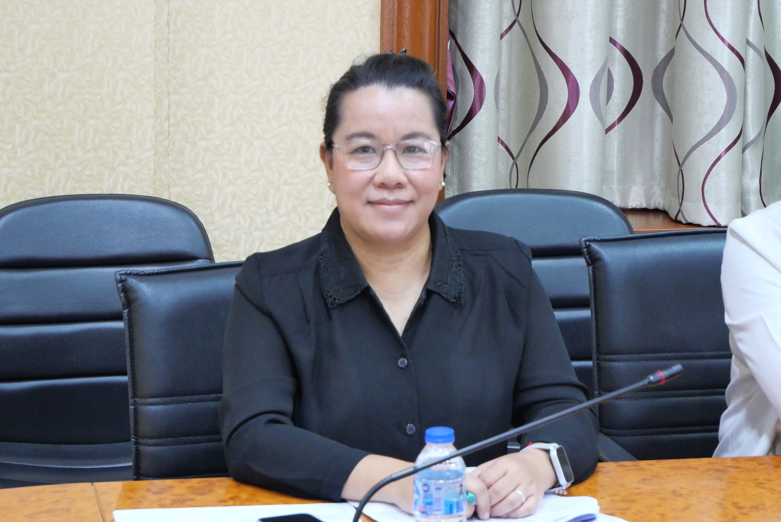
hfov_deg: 18.9
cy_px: 261
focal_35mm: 108
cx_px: 390
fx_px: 2344
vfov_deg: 12.7
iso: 3200
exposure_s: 1/25
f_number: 5.6
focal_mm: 52
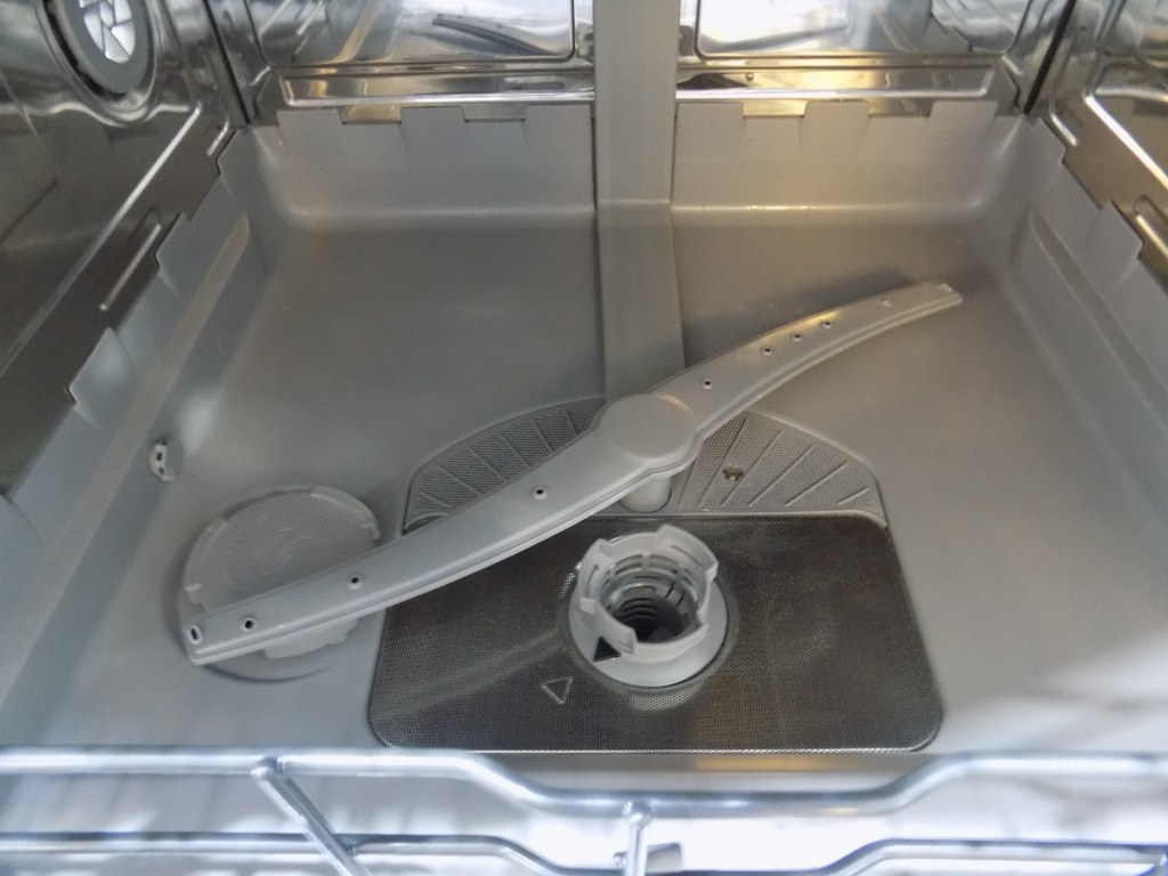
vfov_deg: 58.9
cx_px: 584
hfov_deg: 73.9
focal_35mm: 23
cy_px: 438
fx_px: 776
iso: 400
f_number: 3.1
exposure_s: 1/2.5
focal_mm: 4
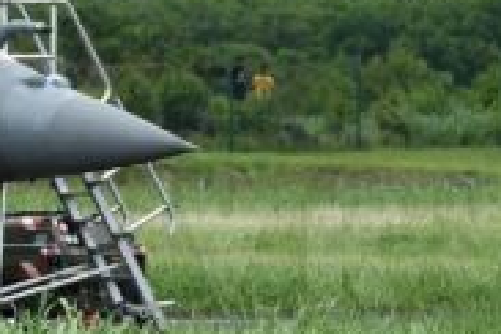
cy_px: -144
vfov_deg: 1.0
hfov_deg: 1.6
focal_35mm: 1313
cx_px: -318
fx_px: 18271
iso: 500
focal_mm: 200
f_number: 8
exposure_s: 1/4000
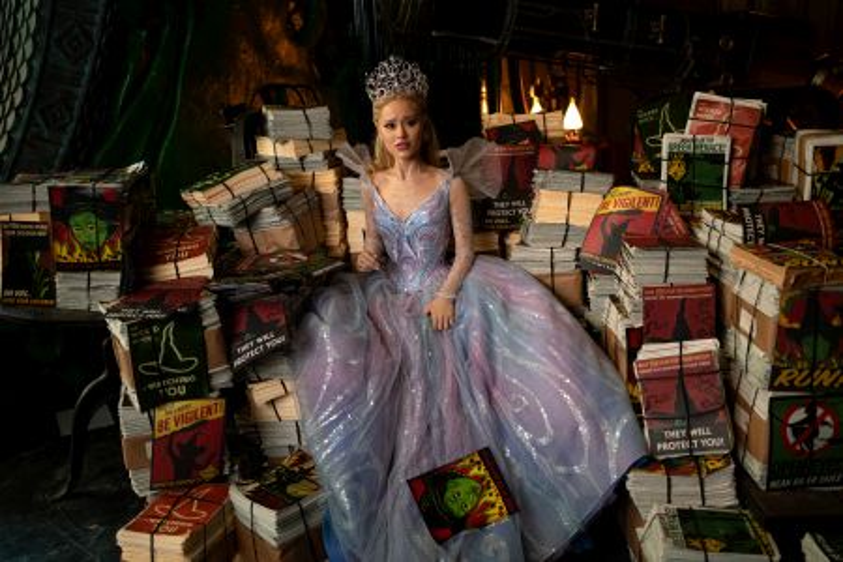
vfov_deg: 37.9
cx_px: 422
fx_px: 820
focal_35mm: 35
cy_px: 281
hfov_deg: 54.4
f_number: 1.8
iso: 2500
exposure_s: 1/160
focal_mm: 35
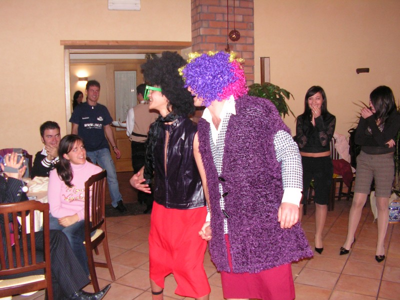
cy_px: 150
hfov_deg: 51.4
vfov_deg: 39.7
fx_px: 416
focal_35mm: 36
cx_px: 200
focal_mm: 6
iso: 200
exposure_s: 1/40
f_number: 3.2
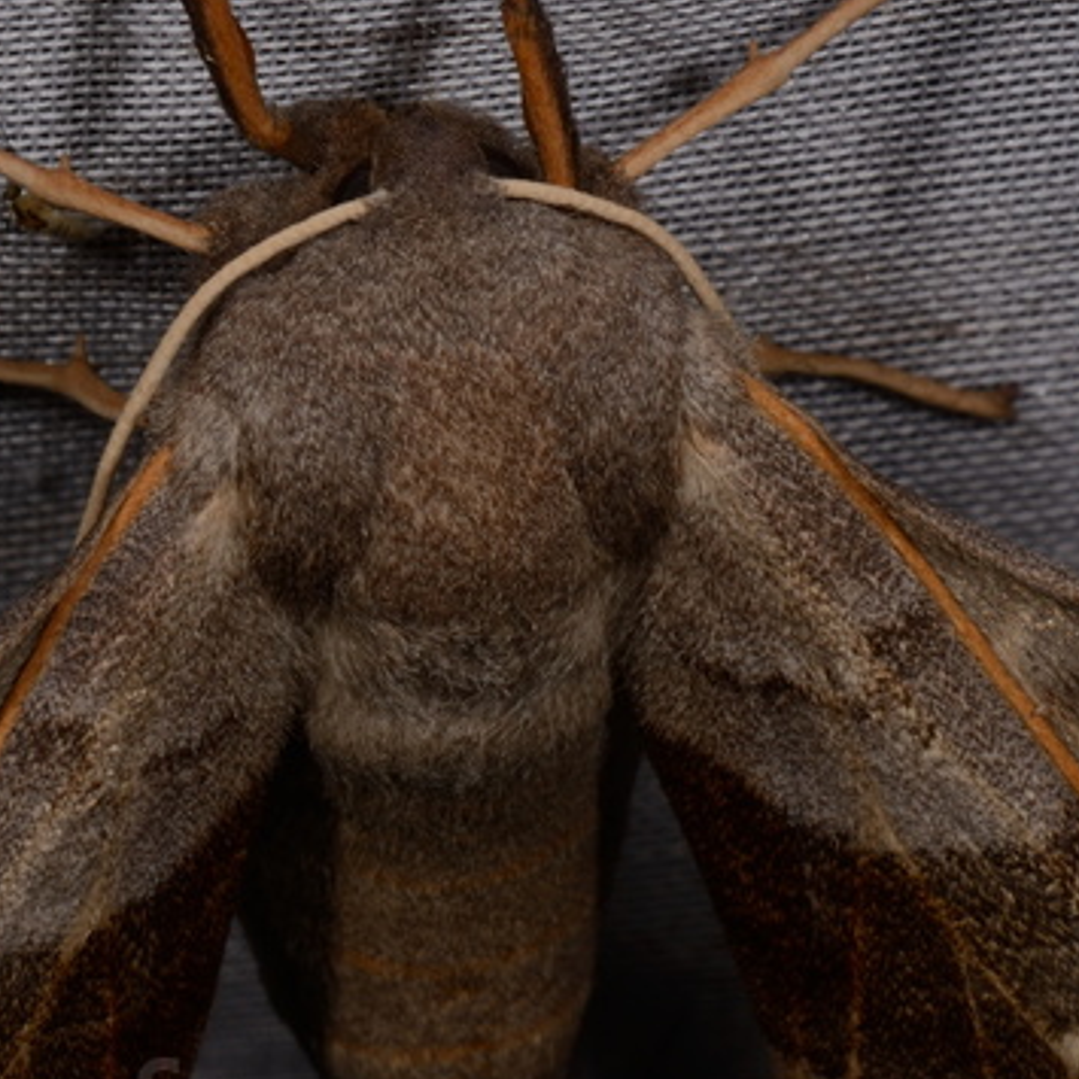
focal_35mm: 241
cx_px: 477
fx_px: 8497
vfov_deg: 7.3
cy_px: 410
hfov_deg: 7.3
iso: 100
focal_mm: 85
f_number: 32
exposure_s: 1/60
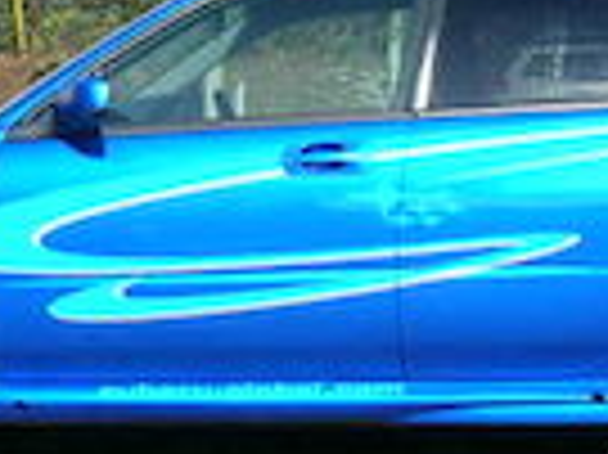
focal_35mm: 113
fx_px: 1983
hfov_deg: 17.4
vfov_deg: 13.1
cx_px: 383
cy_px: 243
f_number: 4.8
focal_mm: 7.8
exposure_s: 1/363
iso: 64
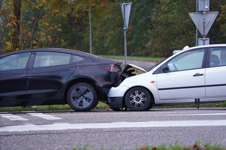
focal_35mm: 200
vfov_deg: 6.9
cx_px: 113
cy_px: 75
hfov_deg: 10.3
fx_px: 1255
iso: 1000
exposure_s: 1/250
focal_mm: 200
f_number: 4
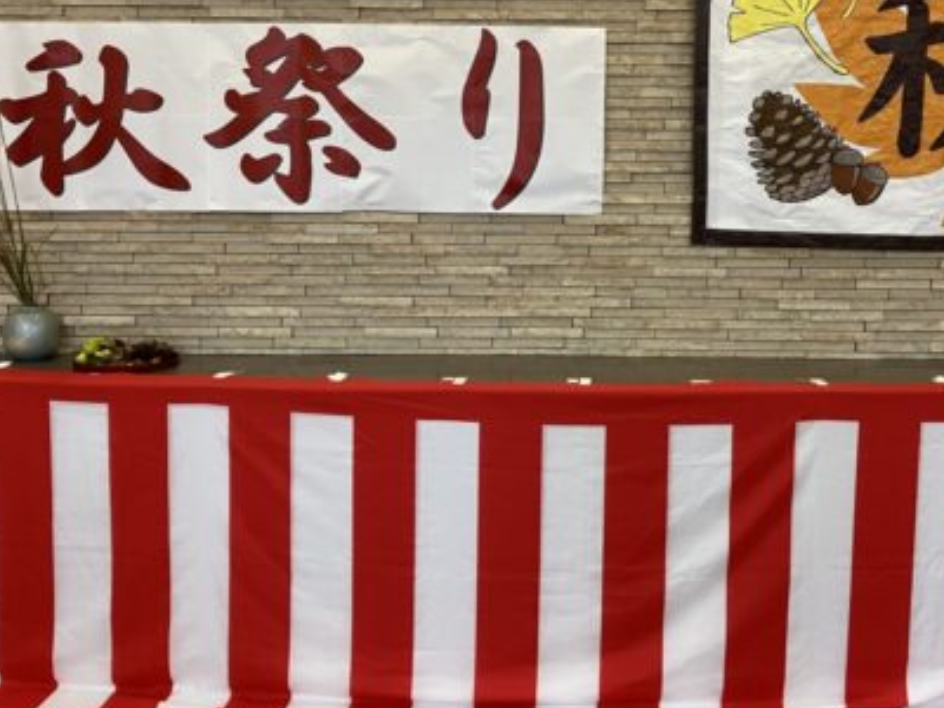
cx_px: 559
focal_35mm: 42
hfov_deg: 44.6
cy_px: 245
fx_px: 1145
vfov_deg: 34.1
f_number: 1.8
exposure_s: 1/60
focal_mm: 3.99
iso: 125
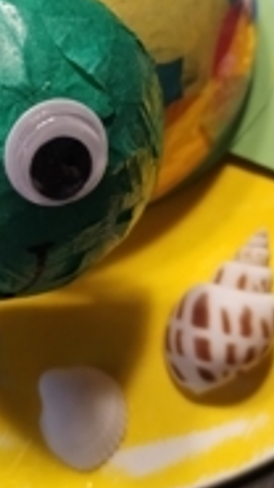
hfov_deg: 16.4
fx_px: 943
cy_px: 133
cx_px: 47
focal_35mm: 73
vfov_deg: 28.6
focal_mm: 4.75
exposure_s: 1/33.3
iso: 402
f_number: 1.8
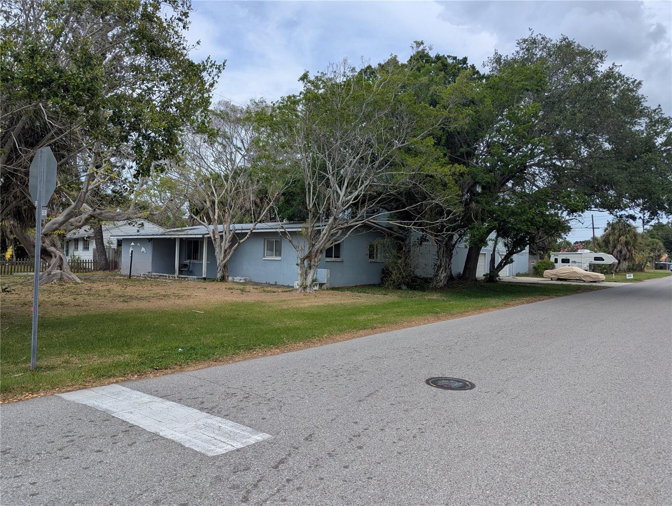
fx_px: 467
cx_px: 336
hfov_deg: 71.5
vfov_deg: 56.9
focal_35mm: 24
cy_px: 253
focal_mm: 6.81
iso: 40
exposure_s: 1/1919
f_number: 1.85
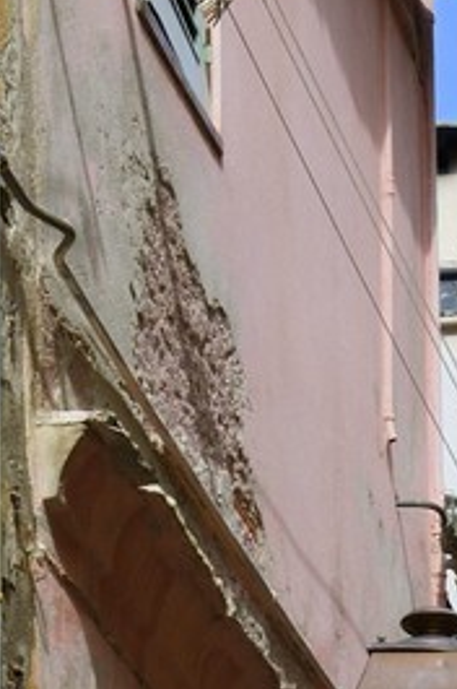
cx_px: 813
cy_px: 1963
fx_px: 6682
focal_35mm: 350
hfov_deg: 3.9
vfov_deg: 5.6
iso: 200
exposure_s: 1/200
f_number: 16
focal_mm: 58
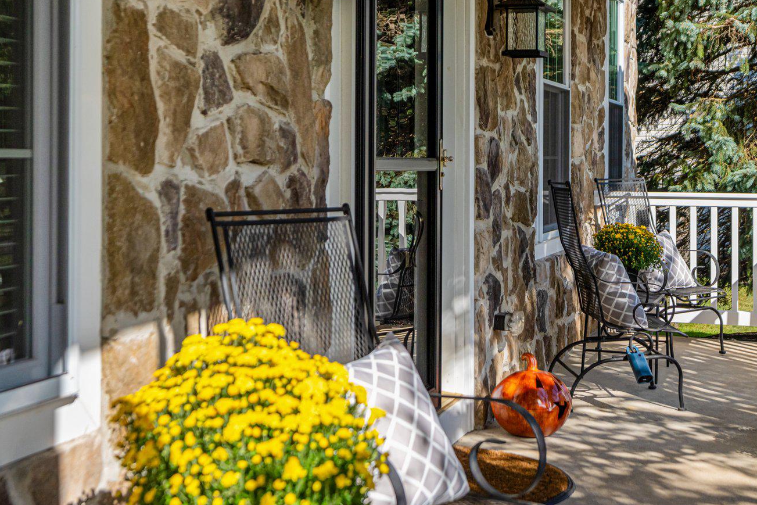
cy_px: 213
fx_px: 1157
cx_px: 426
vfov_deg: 24.6
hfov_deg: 36.2
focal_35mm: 55
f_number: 4
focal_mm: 35
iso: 320
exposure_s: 1/2500
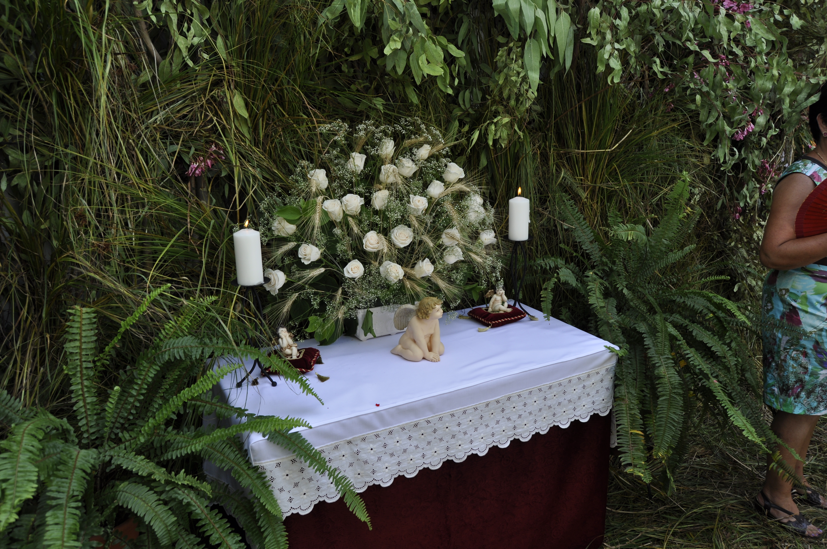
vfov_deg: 47.8
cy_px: 274
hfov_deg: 67.4
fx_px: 619
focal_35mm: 27
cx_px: 414
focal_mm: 18
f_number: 7.1
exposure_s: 1/200
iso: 200
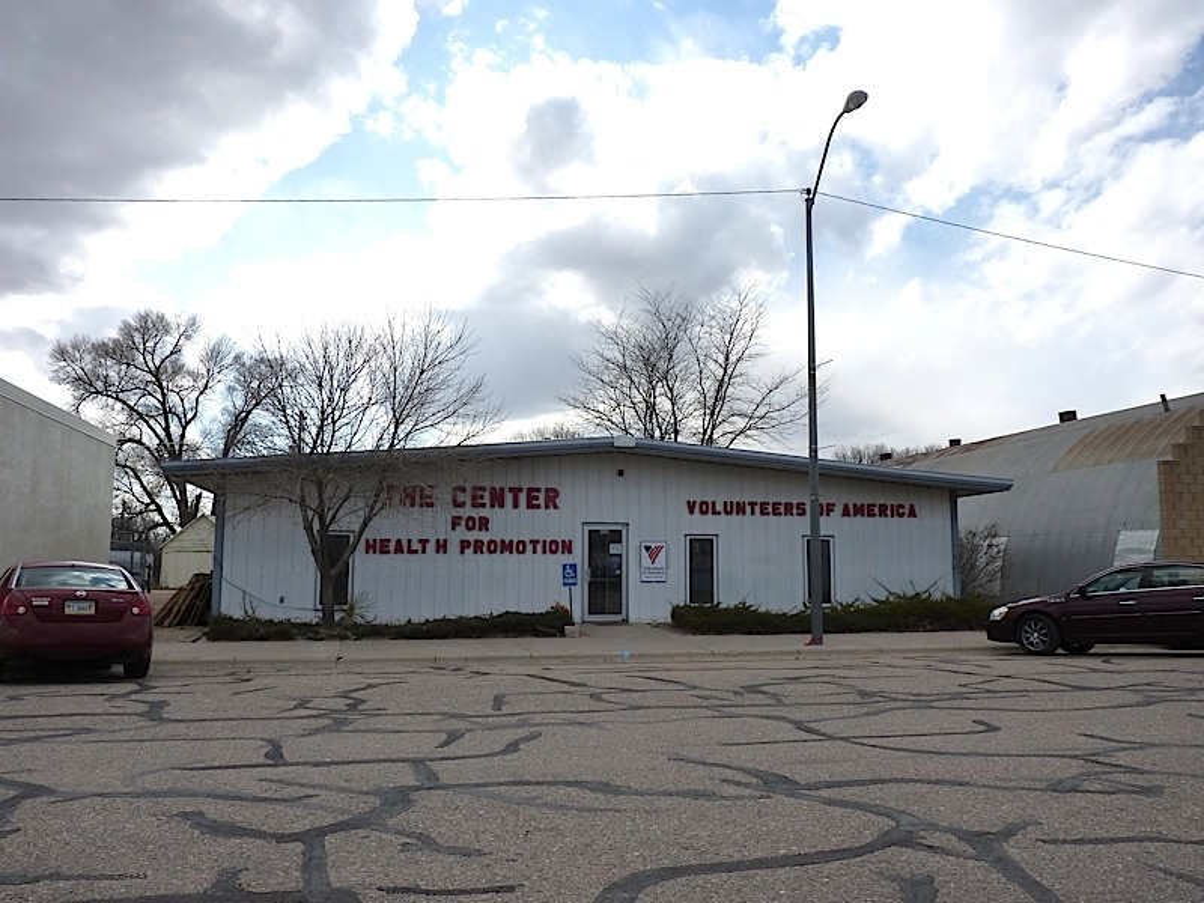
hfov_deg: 61.7
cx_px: 602
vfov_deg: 48.2
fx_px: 1009
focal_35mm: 29
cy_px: 452
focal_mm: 4.7
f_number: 5.6
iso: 125
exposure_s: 1/640
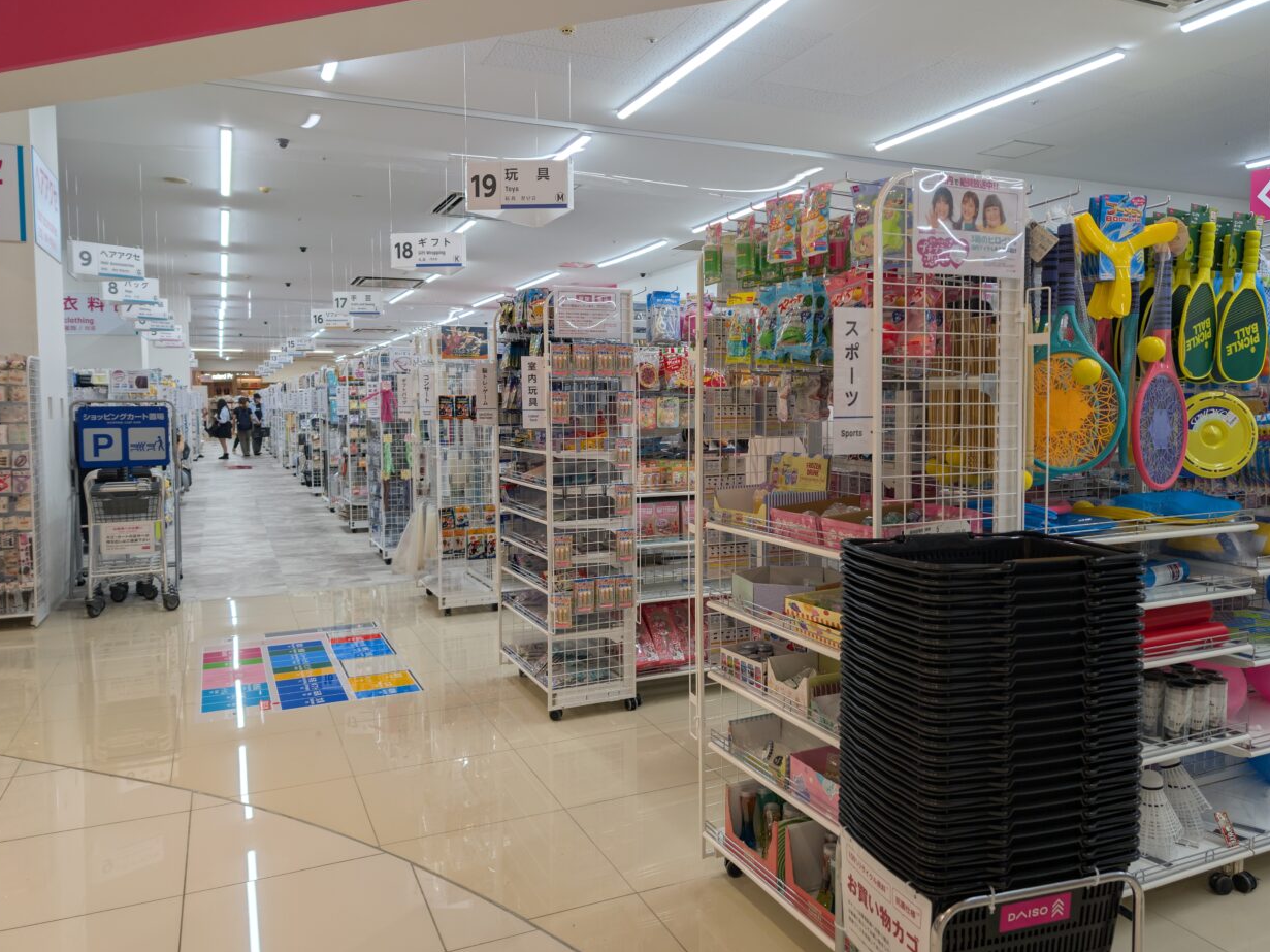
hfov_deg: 69.4
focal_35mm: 25
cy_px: 478
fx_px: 917
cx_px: 645
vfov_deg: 54.9
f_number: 1.68
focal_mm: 6.9
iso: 34
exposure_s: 1/129
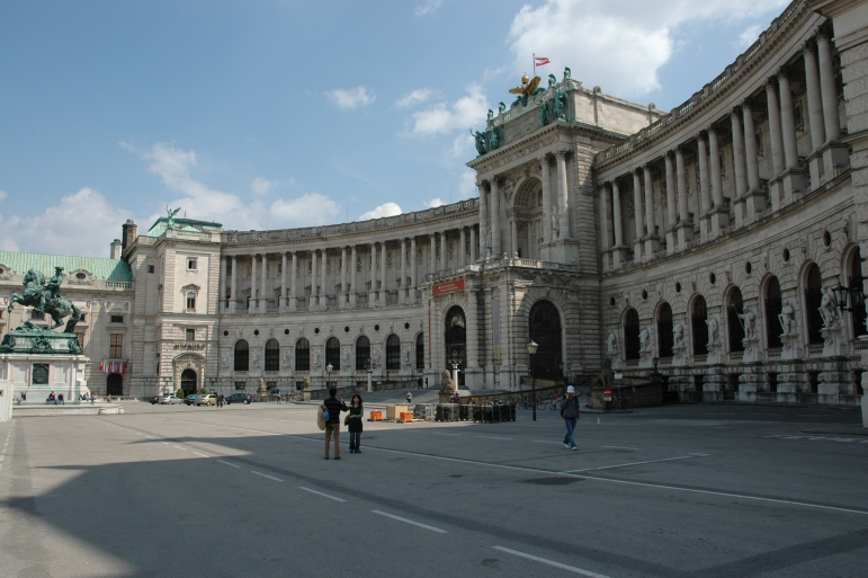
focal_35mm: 28
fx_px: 675
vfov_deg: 46.3
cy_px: 284
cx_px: 420
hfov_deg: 65.5
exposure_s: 1/320
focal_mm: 18
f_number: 9
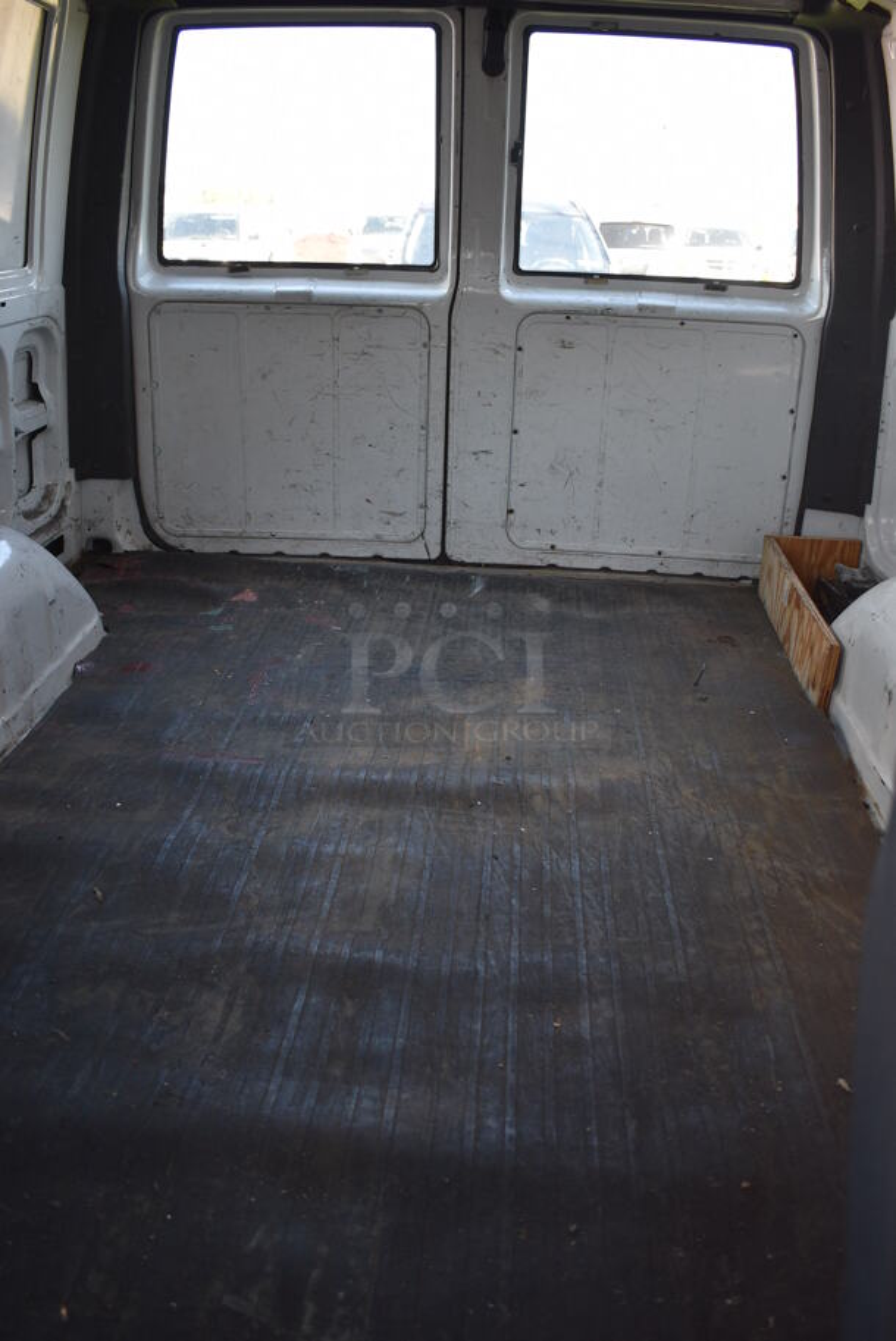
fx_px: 1174
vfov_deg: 59.5
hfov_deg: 41.8
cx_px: 448
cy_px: 670
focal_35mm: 32
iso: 640
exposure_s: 1/250
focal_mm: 21
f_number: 3.8
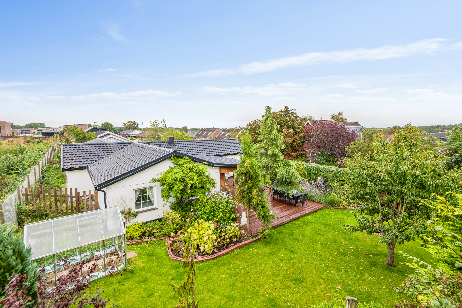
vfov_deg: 73.7
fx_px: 205
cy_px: 154
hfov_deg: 96.7
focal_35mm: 16
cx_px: 231
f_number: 10
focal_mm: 16
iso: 800
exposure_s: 1/250
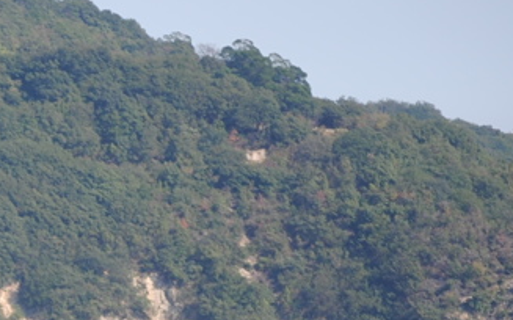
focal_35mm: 408
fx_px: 5696
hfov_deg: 5.1
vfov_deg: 3.2
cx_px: -226
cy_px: 427
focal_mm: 85
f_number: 4.2
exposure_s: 1/400
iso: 100
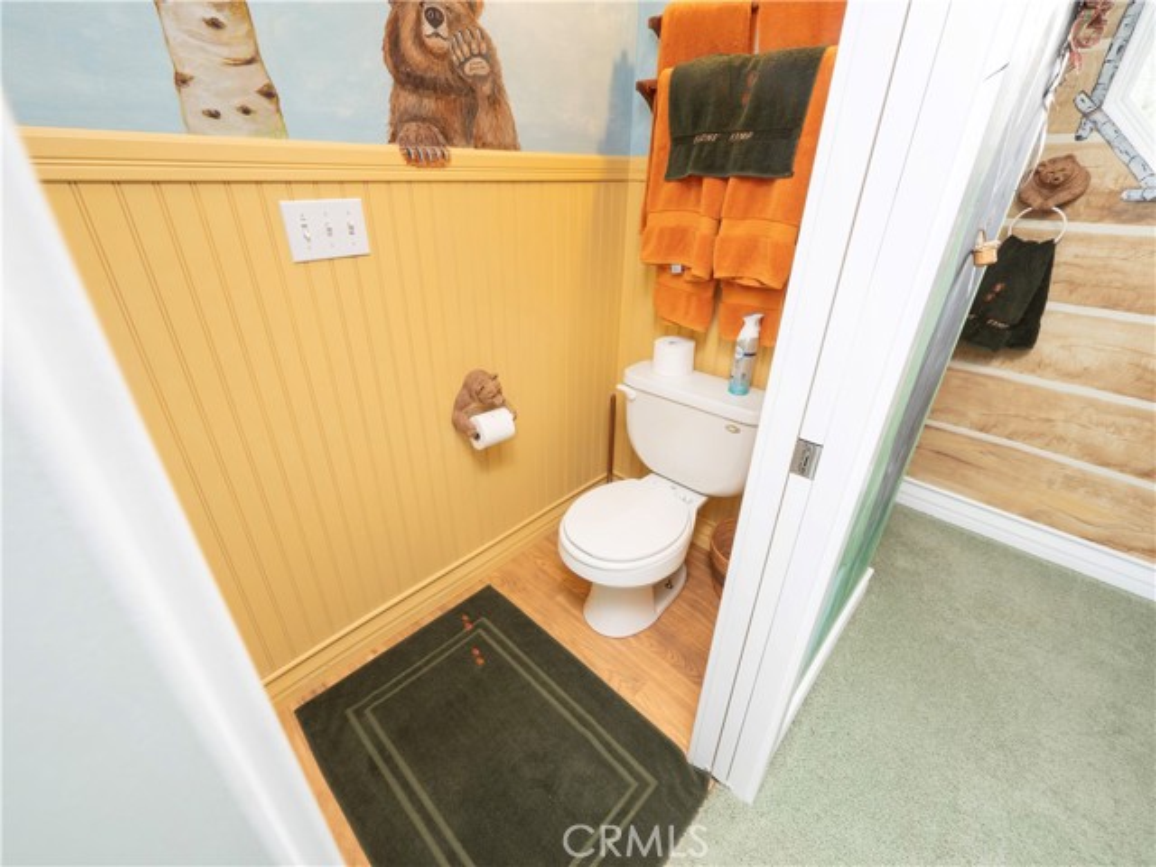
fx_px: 501
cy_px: 434
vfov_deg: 81.7
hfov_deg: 98.2
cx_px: 578
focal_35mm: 15
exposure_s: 1/8
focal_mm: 7
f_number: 8
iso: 500
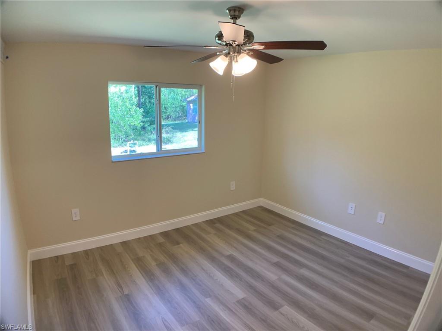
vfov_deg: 53.1
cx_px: 221
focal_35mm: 26
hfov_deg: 67.3
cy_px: 166
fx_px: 332
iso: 80
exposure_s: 1/60
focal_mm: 4.25
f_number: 1.8
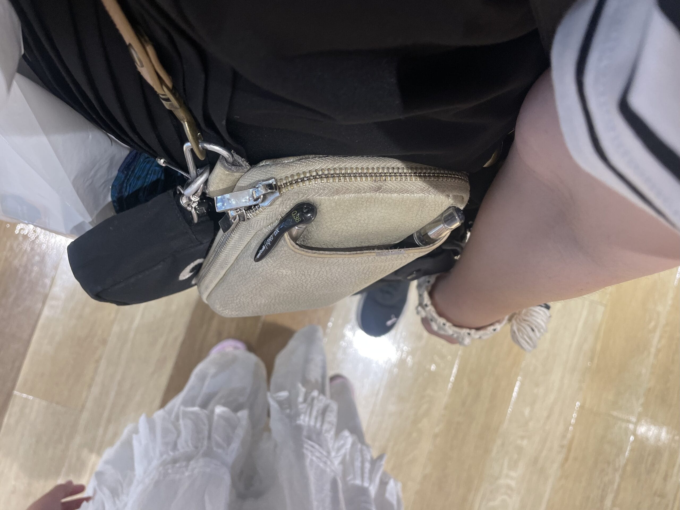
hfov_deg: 67.3
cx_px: 340
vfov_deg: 53.1
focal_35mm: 26
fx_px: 511
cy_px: 255
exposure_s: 1/119
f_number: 1.6
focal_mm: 4.2
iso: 100
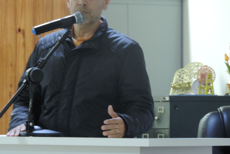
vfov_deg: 4.2
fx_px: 2114
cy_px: 46
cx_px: 86
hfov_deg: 6.2
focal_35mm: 331
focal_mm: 44.5
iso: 800
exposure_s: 1/6
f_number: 4.7
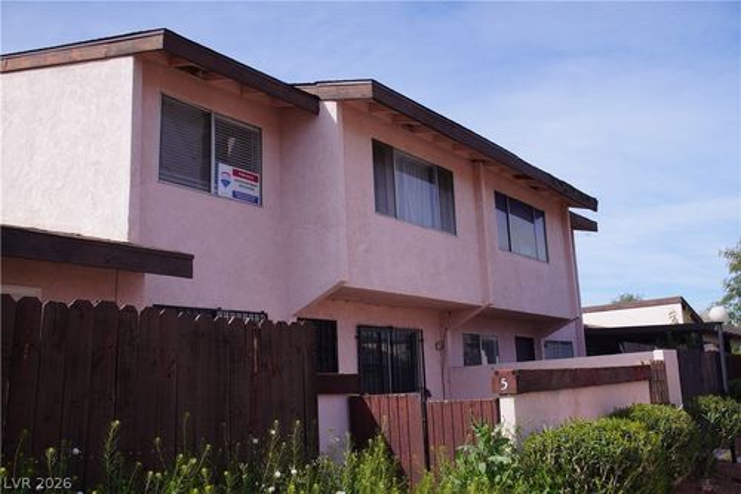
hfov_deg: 55.1
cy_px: 247
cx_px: 370
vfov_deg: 38.3
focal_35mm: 34
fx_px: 710
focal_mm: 23
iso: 100
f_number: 5
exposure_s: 1/500
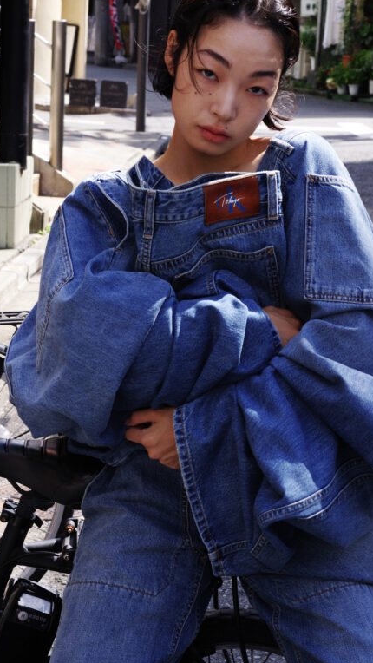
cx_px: 151
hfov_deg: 13.6
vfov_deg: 23.9
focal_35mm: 89
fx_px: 1564
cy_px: 318
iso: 400
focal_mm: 100
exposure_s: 1/50
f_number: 18
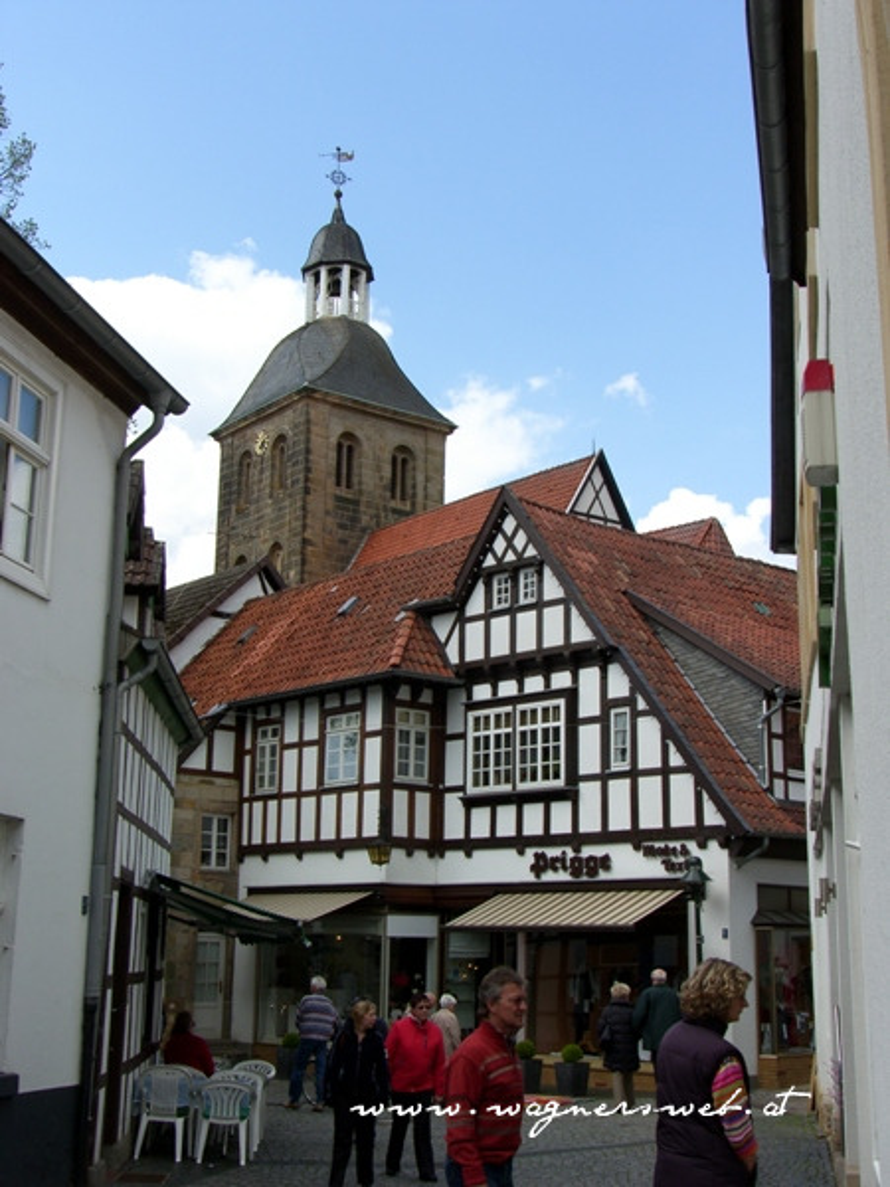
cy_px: 594
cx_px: 445
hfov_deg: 32.2
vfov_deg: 42.1
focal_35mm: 45
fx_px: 1543
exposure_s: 1/250
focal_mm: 11.5
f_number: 6.3
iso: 50
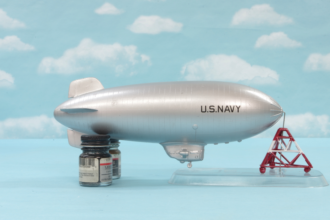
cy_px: 110
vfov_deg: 23.3
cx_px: 165
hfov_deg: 34.5
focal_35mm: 58
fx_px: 531
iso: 100
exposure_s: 6
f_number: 32
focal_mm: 39
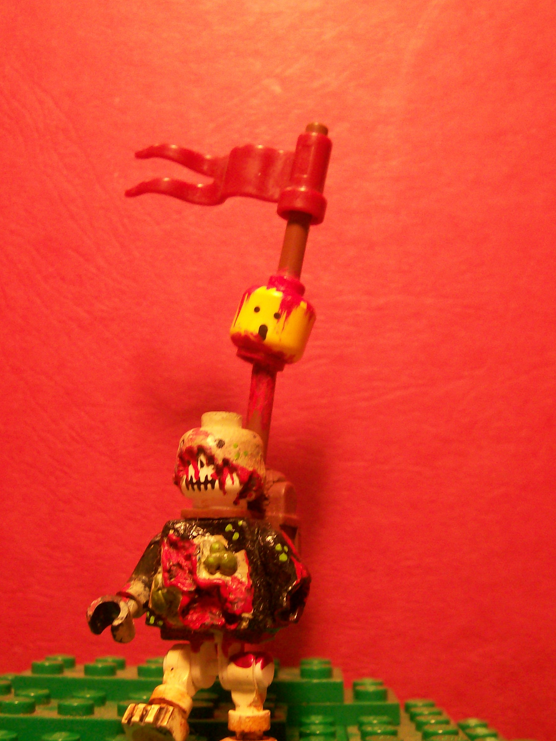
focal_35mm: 45
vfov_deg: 42.0
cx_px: 282
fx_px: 964
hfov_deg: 32.2
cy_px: 417
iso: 160
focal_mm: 5.8
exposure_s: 1/28.1
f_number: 2.8
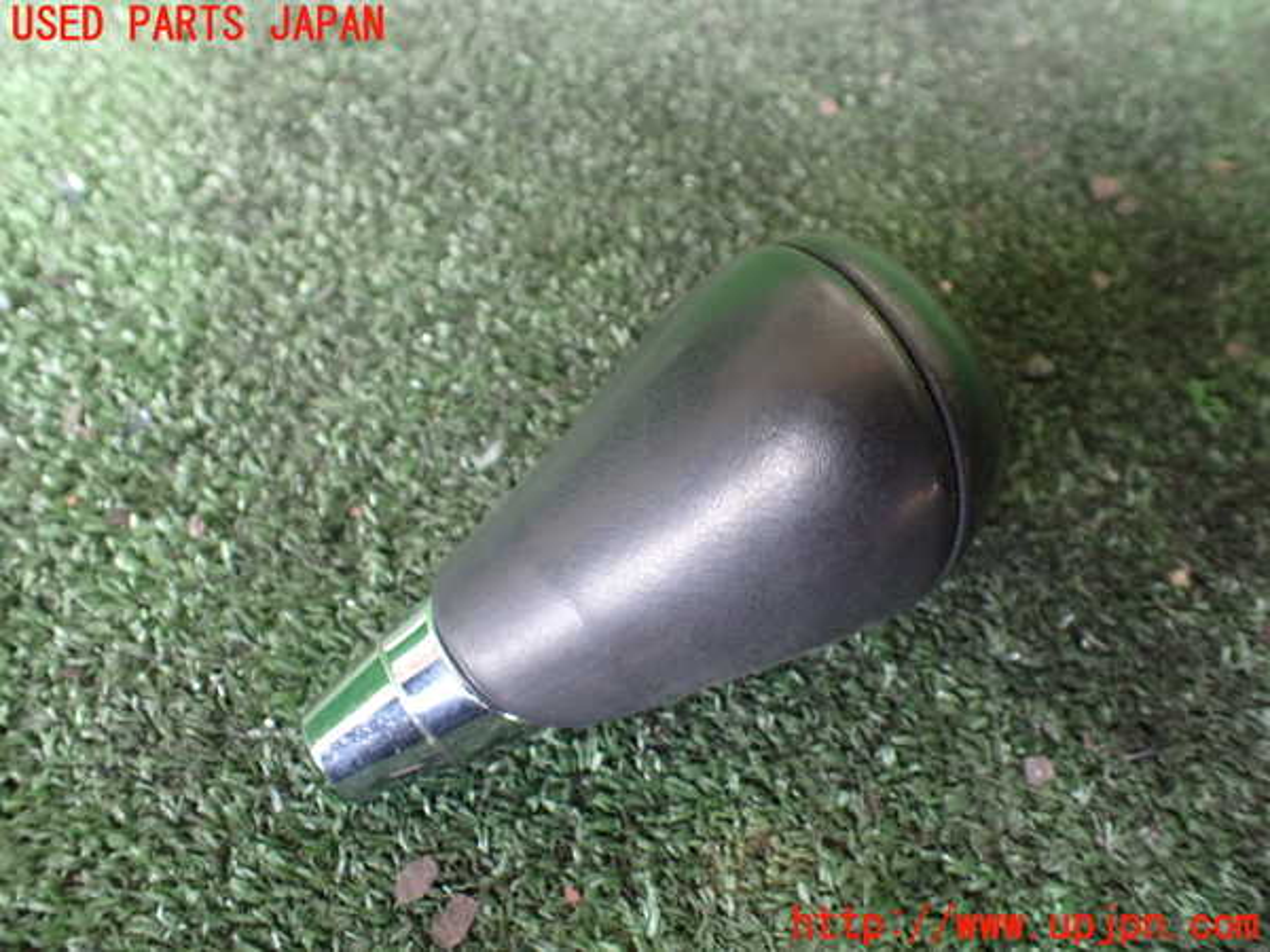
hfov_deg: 60.0
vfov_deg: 46.8
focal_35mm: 30
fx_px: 1101
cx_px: 635
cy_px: 476
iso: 800
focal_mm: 5.4
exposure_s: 1/30
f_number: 2.3
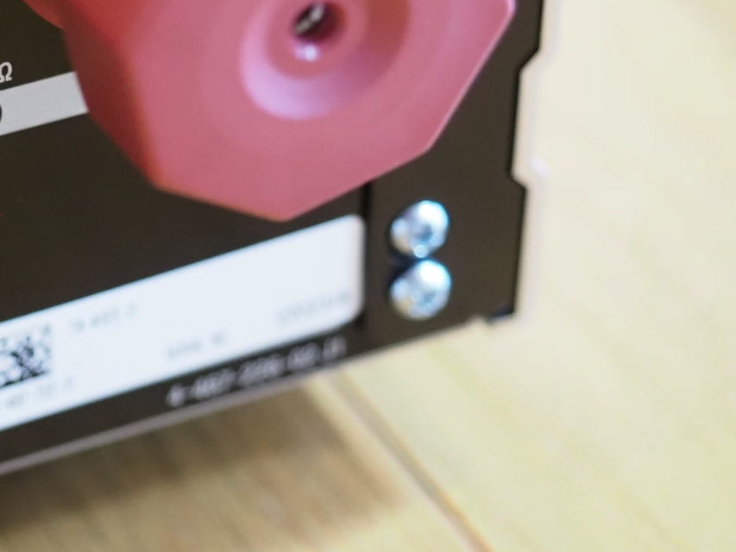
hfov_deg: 10.9
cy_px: 123
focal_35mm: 180
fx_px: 3828
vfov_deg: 8.2
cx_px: 0
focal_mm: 40
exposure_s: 1/80
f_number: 2.8
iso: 3200
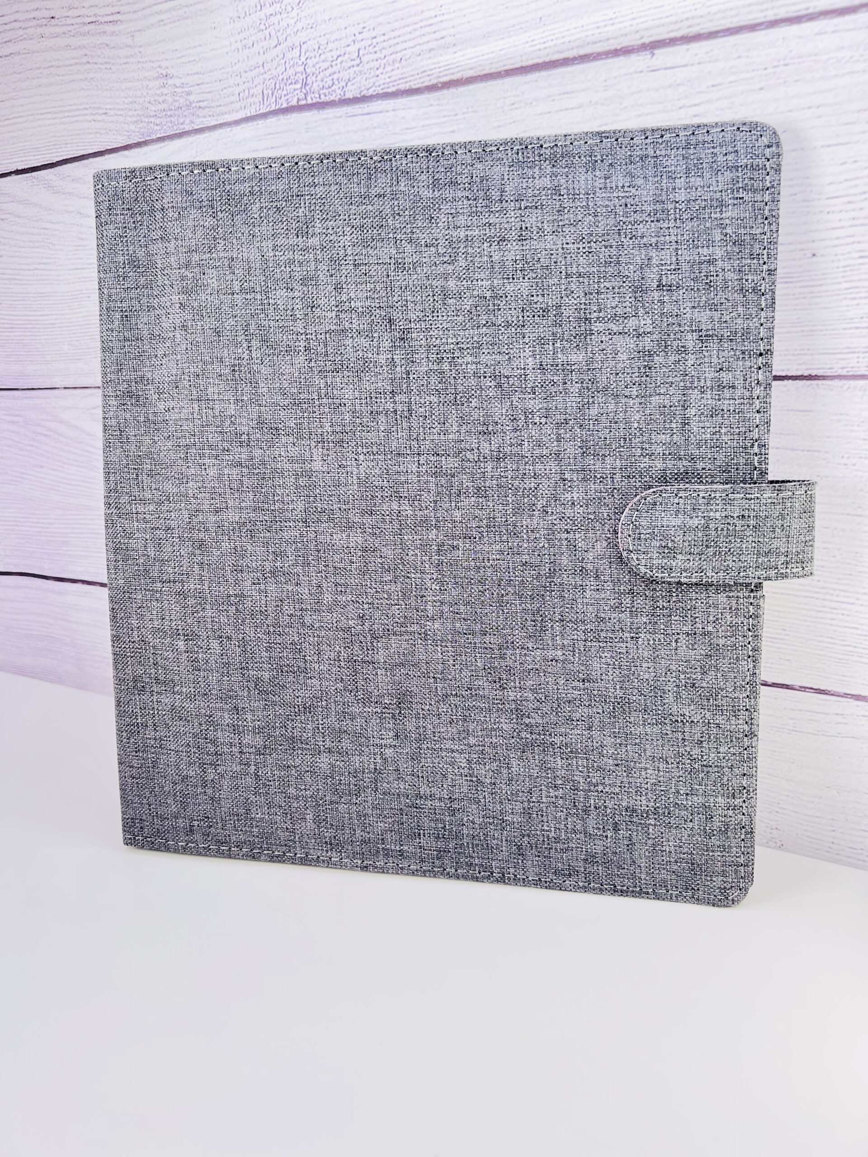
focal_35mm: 26
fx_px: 869
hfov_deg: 53.1
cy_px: 578
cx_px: 434
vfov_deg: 67.3
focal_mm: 5.7
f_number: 1.5
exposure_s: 1/552
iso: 50
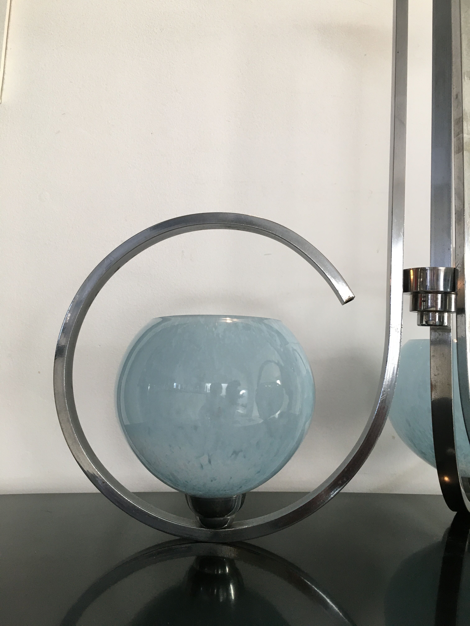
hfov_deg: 48.2
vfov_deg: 61.7
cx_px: 235
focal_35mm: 29
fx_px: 525
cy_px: 313
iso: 50
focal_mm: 4.15
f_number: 2.2
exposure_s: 1/33
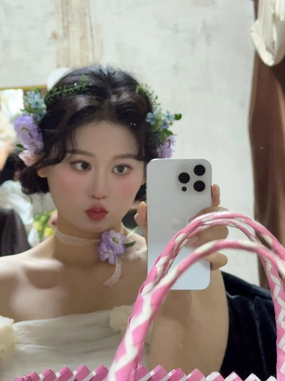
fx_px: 1175
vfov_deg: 18.4
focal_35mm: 107
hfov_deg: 13.8
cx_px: 142
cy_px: 190
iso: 400
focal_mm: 6.76
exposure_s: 1/33
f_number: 1.78
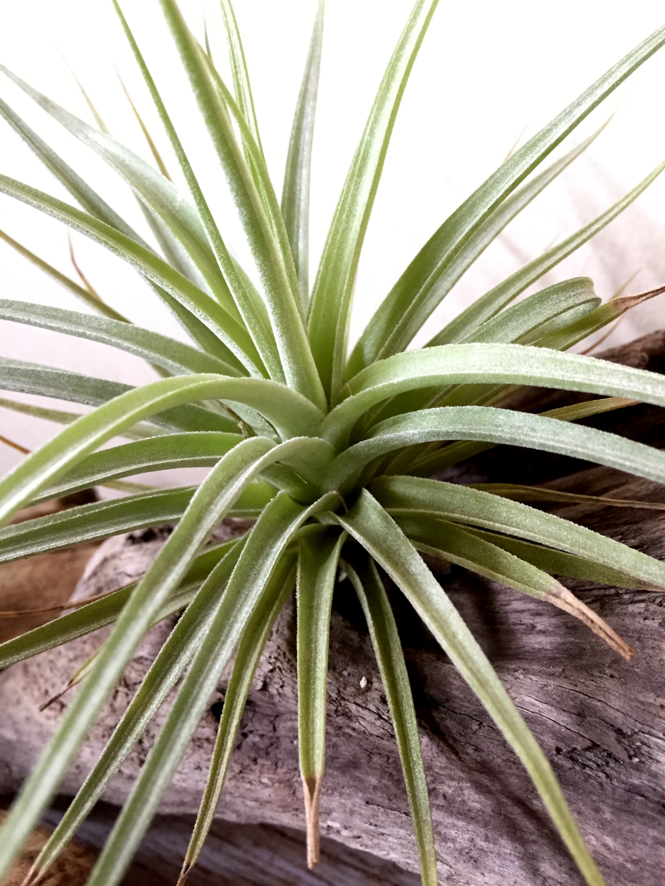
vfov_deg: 61.7
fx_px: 743
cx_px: 332
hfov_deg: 48.2
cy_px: 443
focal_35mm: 29
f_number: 2.2
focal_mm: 4.15
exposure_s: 1/30
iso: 250
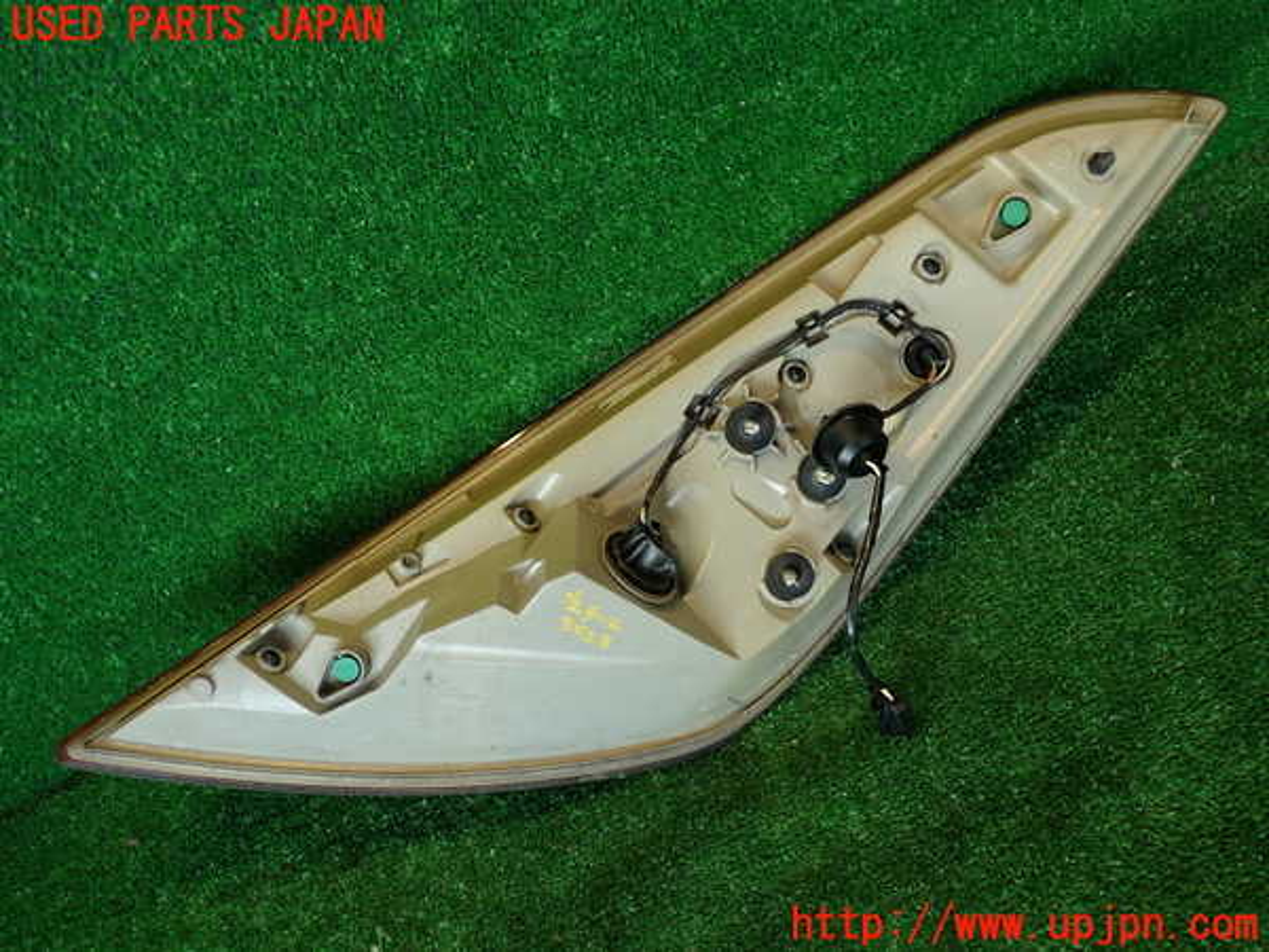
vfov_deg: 46.8
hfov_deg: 60.0
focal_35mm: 30
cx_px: 634
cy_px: 476
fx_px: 1100
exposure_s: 1/60
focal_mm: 5.4
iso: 160
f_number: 2.3
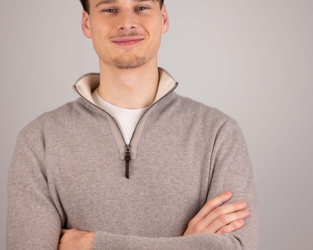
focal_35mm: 136
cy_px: 102
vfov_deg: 11.3
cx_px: 134
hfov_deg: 14.2
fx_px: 1260
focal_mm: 66
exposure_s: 1/100
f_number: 3.2
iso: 100
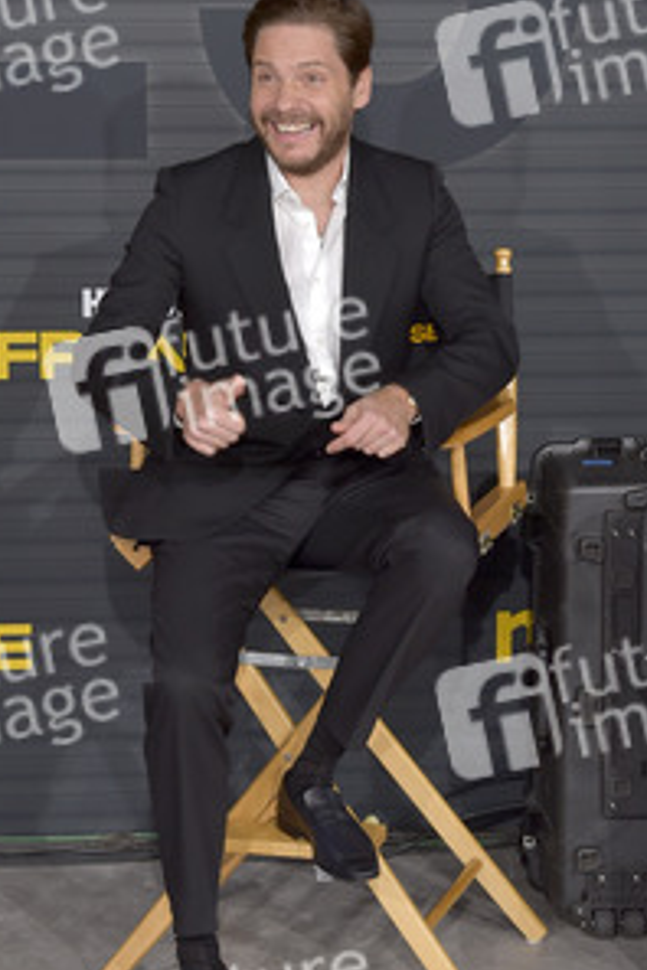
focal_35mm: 70
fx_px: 1887
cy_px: 539
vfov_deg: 28.8
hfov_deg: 19.5
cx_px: 309
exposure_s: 1/250
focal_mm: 52
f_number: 6.3
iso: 320
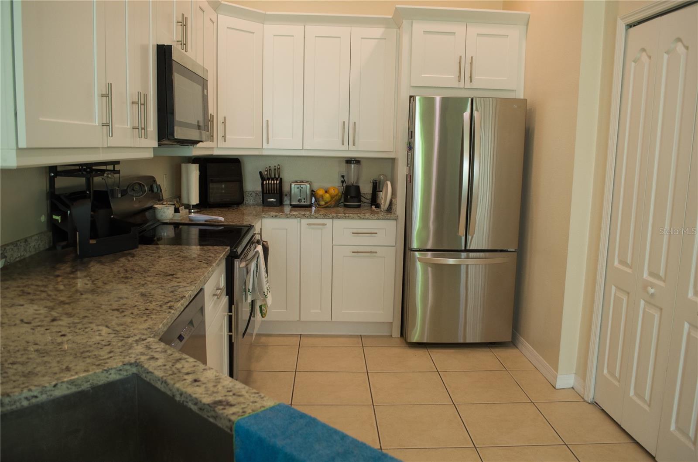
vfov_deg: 47.7
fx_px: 522
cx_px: 349
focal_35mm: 27
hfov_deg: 67.5
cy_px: 231
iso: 720
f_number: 4
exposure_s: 1/60
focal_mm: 18
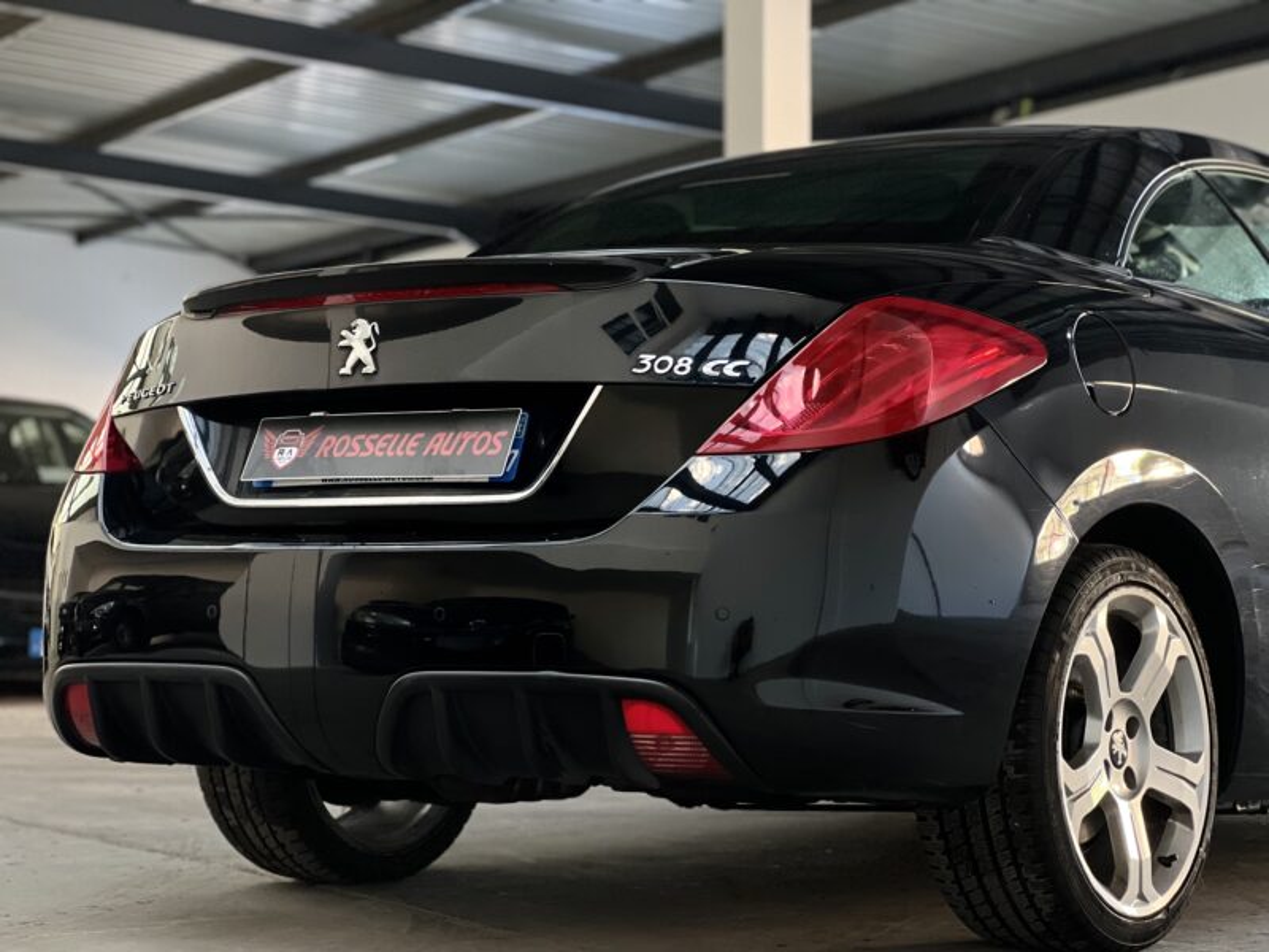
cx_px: 634
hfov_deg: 25.3
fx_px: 2823
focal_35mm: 77
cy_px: 476
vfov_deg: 19.1
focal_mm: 9
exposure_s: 1/40
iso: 320
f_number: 2.8
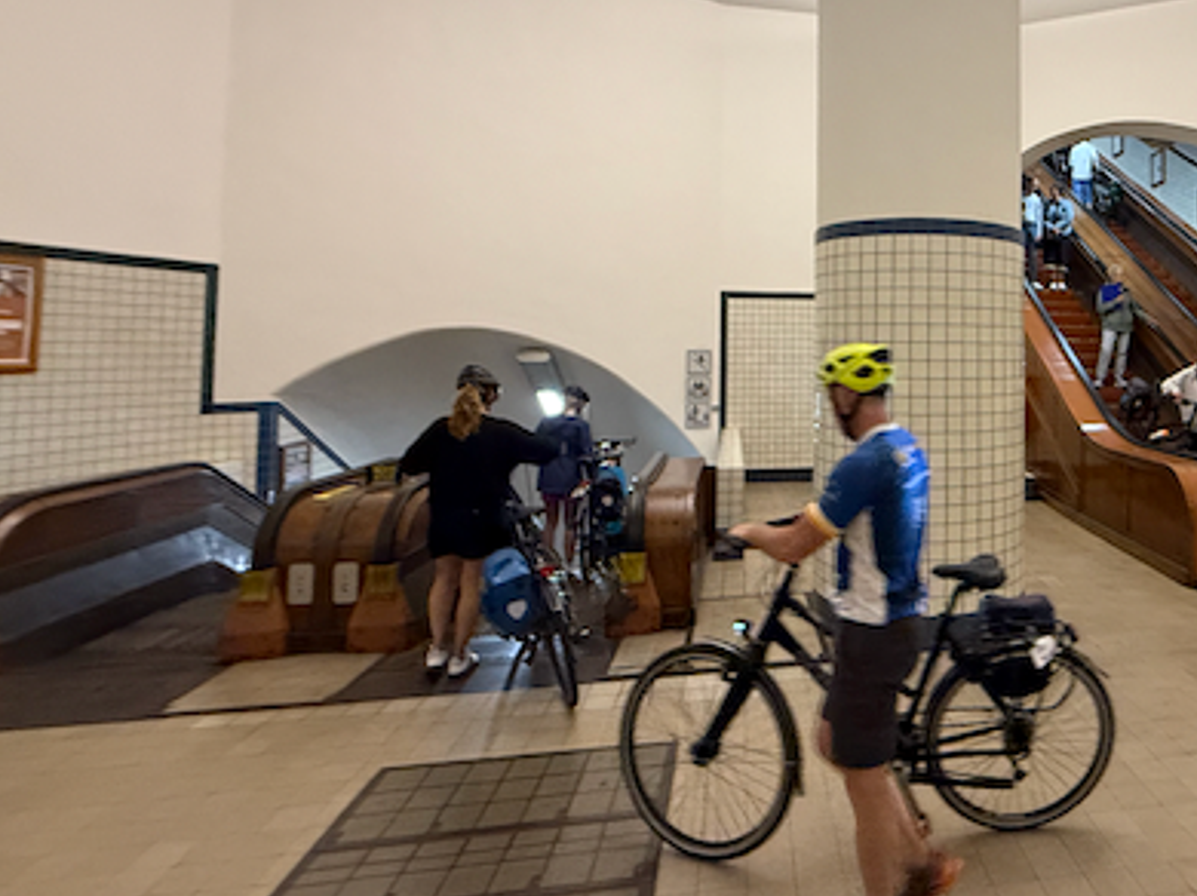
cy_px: 325
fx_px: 795
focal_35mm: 23
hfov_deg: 68.6
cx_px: 915
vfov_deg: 57.9
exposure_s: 1/50
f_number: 2.2
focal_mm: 2.22
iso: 500
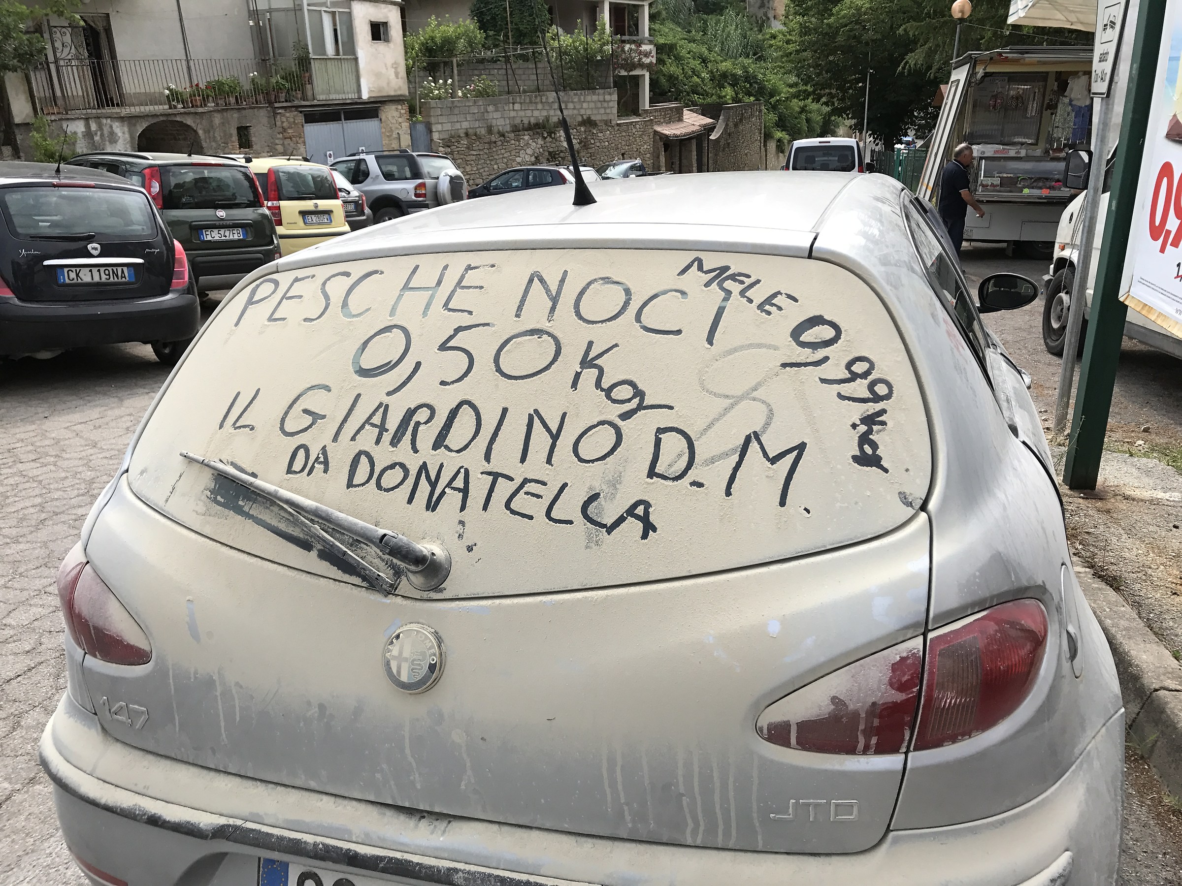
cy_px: 443
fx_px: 956
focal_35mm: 28
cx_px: 591
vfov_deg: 49.7
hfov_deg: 63.4
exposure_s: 1/1350
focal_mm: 3.99
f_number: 1.8
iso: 20
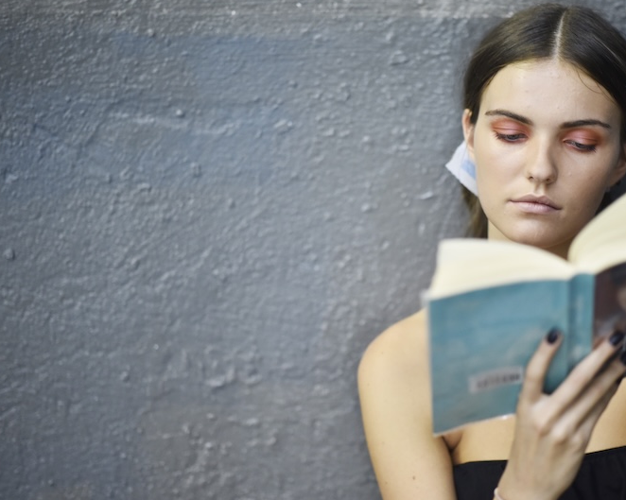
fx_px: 2704
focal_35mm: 146
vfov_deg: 10.6
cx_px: 408
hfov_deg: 13.2
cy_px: 267
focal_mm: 105
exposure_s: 1/125
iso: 1000
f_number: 1.4
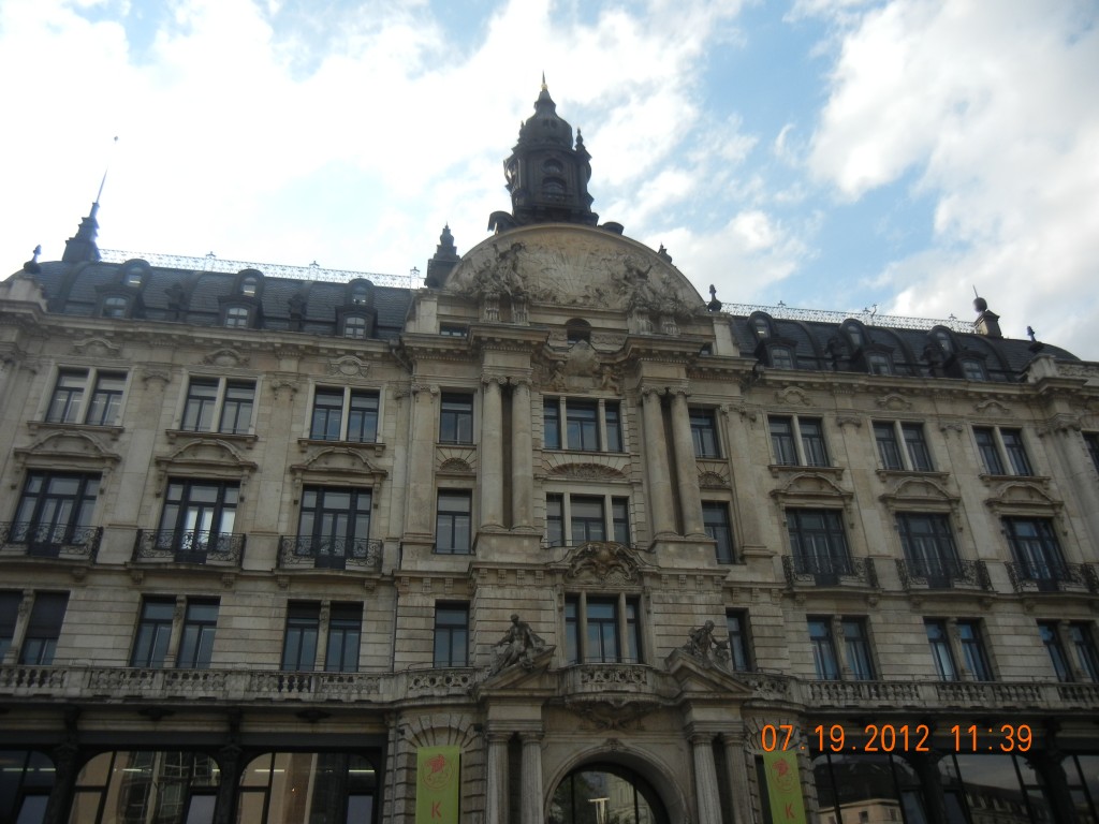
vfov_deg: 46.8
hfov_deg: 60.0
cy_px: 412
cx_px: 550
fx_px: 952
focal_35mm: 30
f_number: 7
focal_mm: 5.4
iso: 160
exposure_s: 1/256
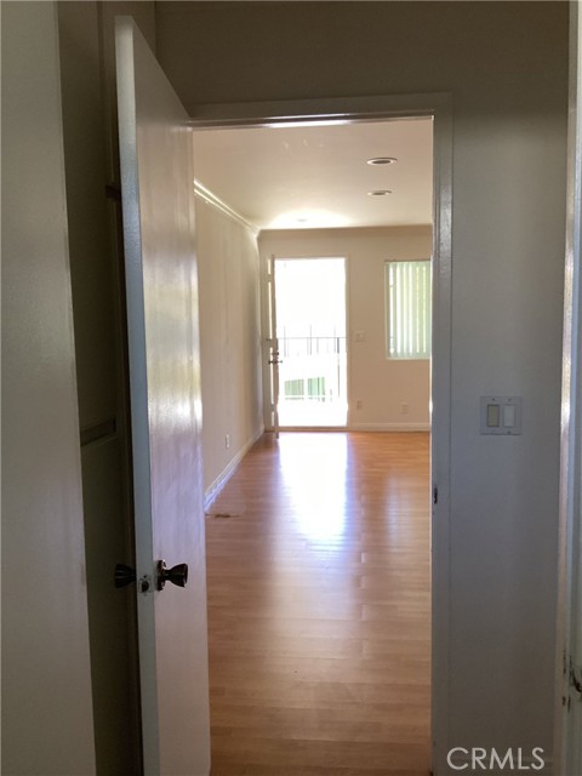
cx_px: 291
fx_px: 695
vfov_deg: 58.4
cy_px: 388
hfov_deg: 45.4
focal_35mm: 31
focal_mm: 3.3
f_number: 2.4
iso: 80
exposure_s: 1/60
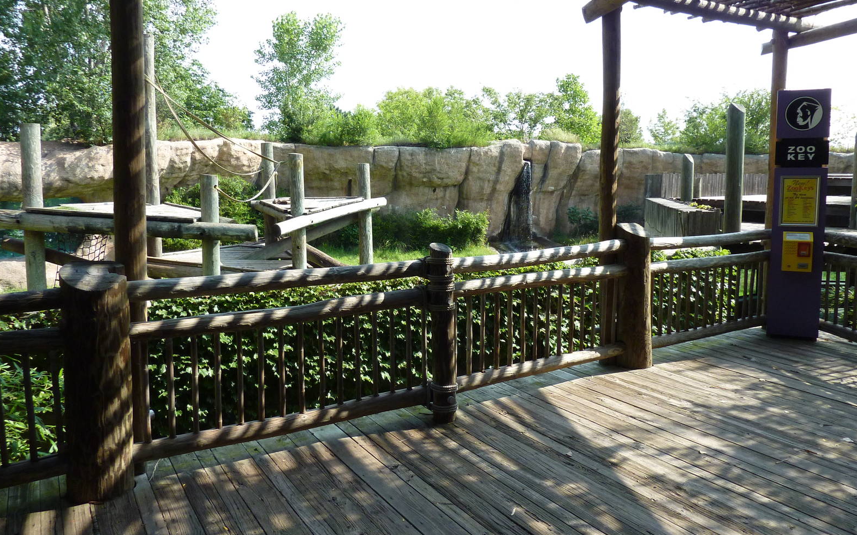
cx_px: 422
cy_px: 253
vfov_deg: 46.0
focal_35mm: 27
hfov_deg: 68.4
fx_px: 631
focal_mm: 4.1
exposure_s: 1/500
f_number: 3.3
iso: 160
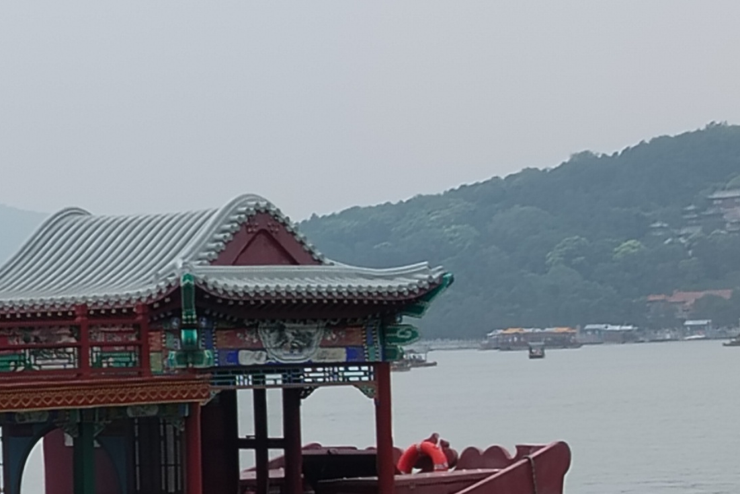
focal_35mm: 170
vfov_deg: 8.1
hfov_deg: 12.0
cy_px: 299
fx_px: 3494
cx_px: 163
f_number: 1.75
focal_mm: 5.25
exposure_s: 1/211
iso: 100
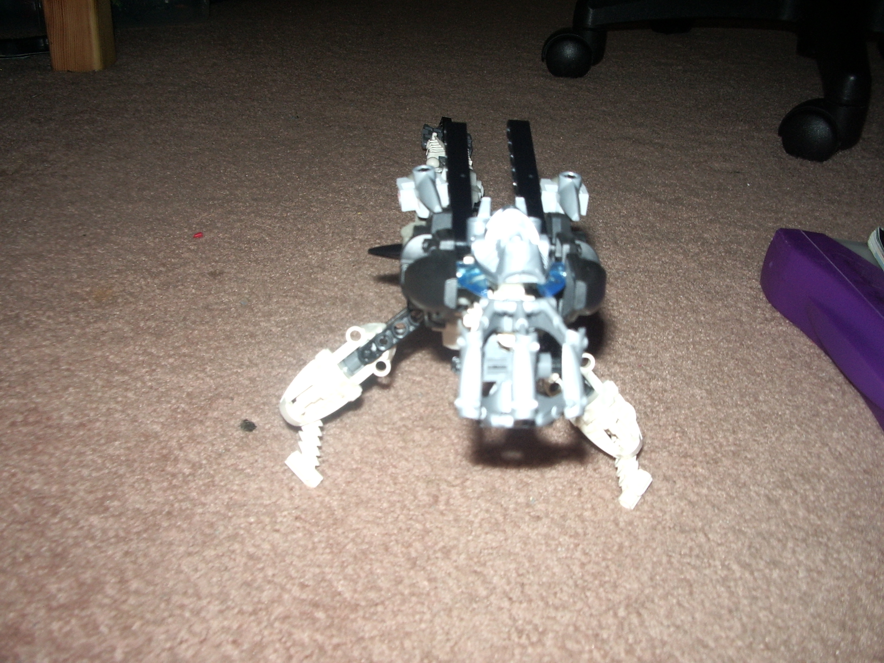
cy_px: 332
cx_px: 442
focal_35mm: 35
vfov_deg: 40.7
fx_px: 894
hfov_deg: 52.6
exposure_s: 1/40
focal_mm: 5.8
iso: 100
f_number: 4.3
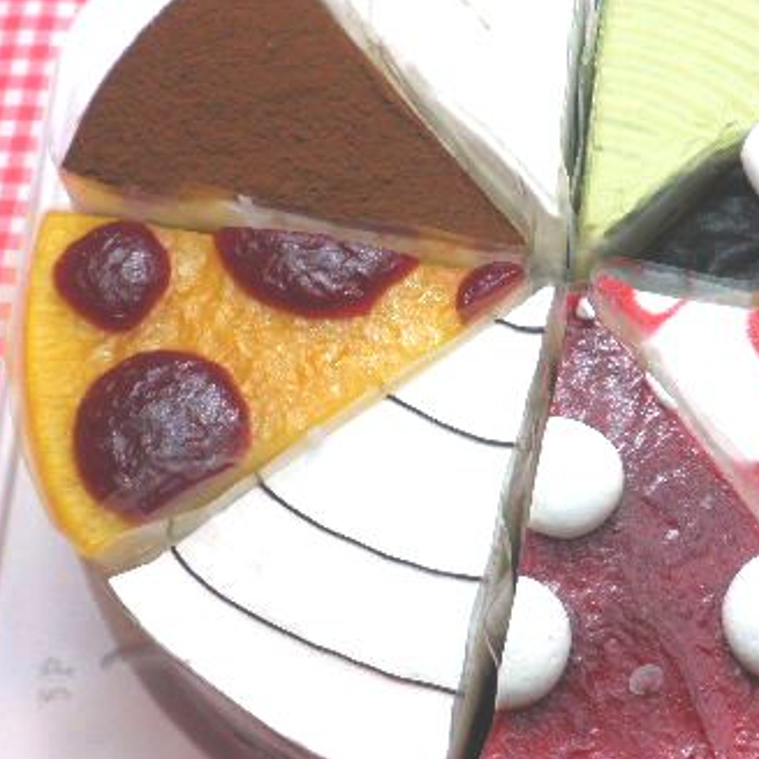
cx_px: 530
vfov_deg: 27.7
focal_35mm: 62
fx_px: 1538
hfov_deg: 27.5
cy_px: 361
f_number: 3.5
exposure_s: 1/50
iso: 64
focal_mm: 6.3
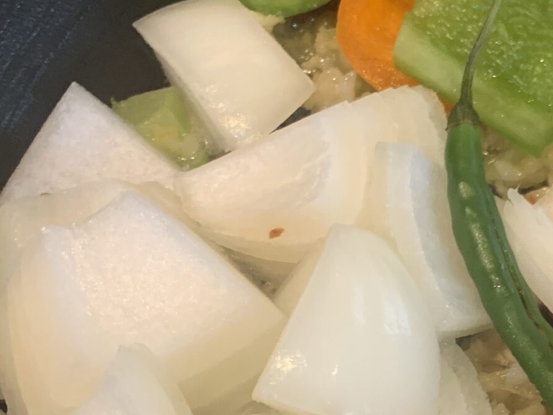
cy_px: 311
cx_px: 662
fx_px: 1199
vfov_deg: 19.5
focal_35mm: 75
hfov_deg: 23.7
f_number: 1.8
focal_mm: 4.25
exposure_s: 1/50
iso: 125
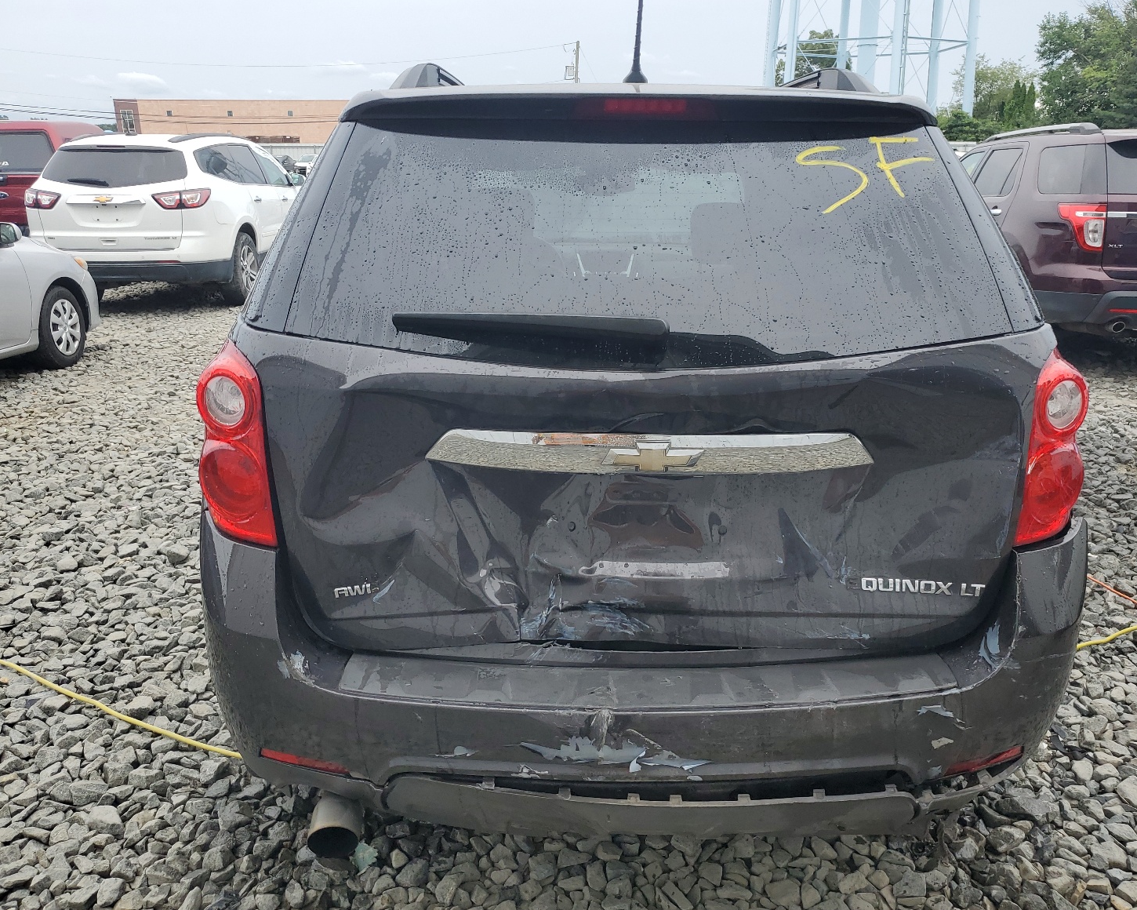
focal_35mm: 28
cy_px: 464
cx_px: 614
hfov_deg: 62.1
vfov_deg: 51.5
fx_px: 942
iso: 50
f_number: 1.5
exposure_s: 1/769
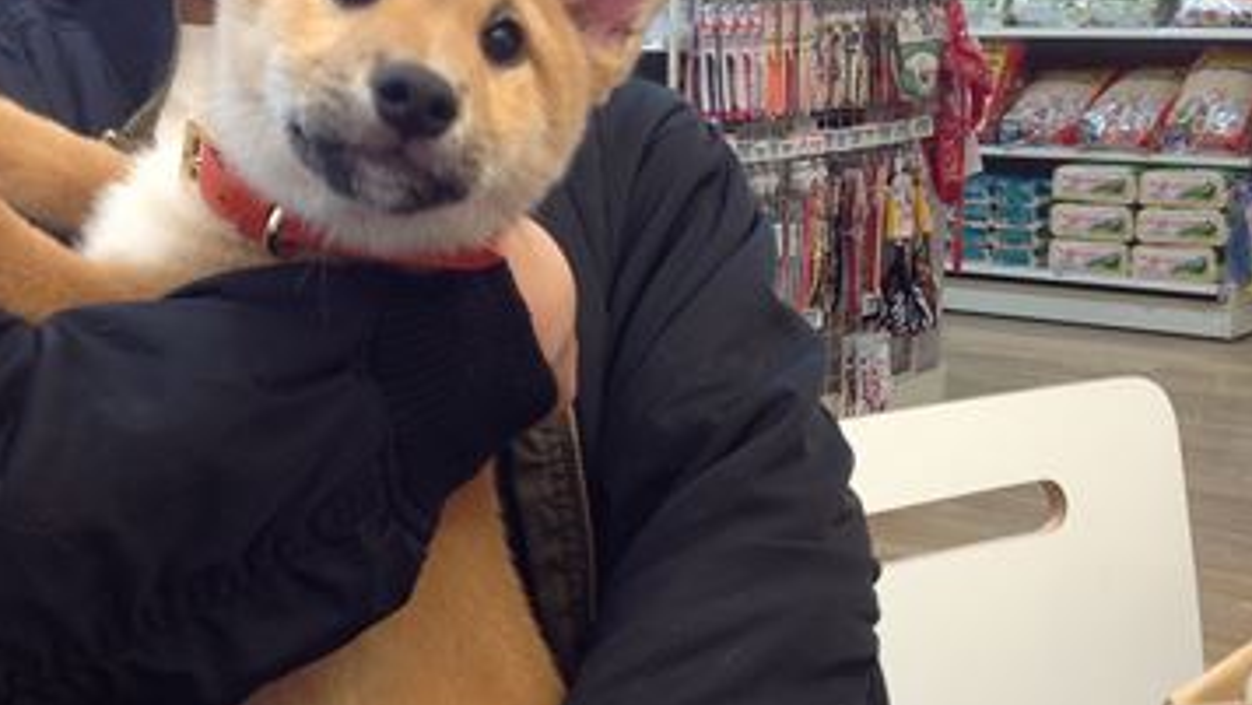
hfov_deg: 32.7
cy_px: 537
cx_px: 516
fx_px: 2125
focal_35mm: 64
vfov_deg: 18.7
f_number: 2.4
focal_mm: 4.28
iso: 50
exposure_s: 1/24
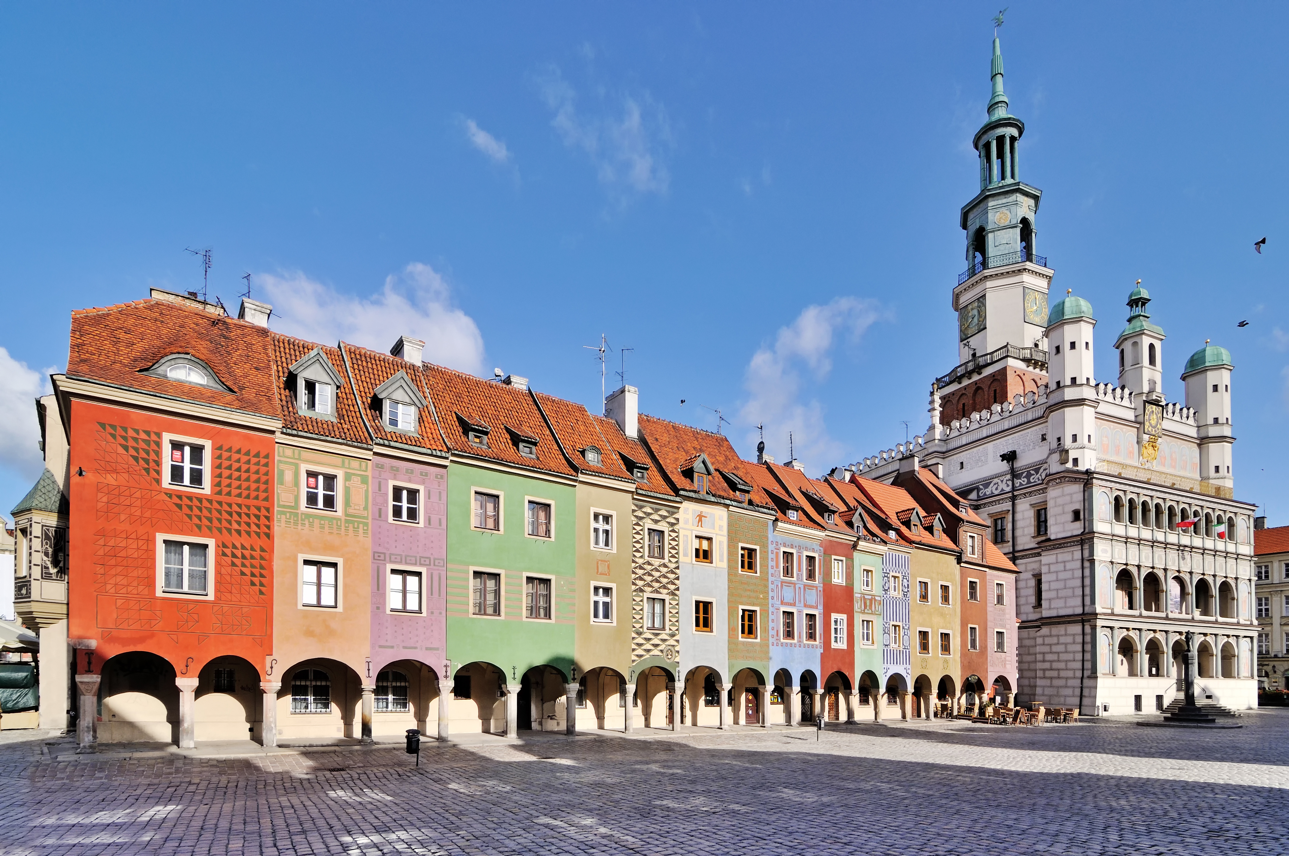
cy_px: 428
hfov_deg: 95.0
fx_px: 590
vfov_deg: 71.9
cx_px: 644
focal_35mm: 16
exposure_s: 1/640
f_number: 7.1
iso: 200
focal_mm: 11
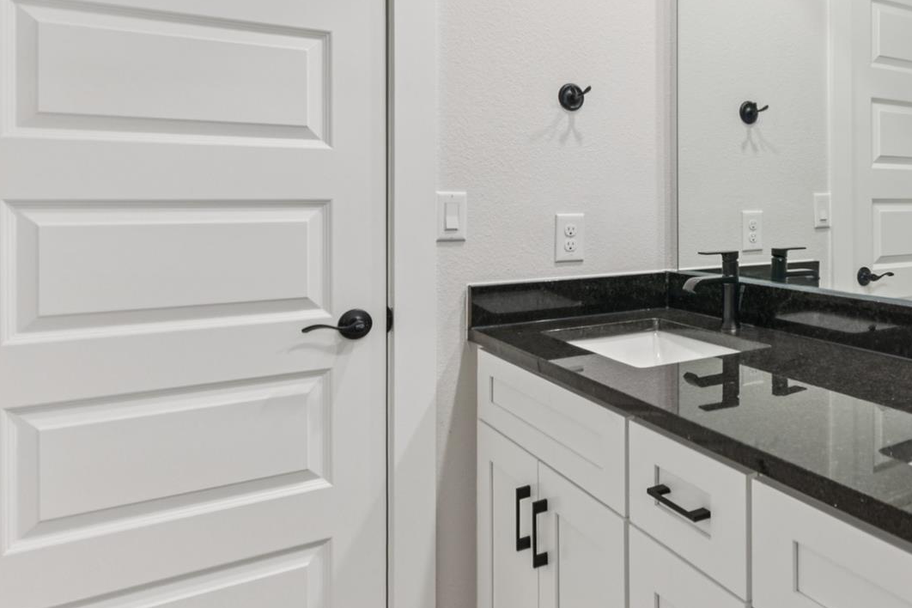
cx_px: 722
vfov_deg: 47.4
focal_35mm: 27
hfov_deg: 62.1
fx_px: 684
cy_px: 224
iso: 160
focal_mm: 14
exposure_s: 1/8
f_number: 8
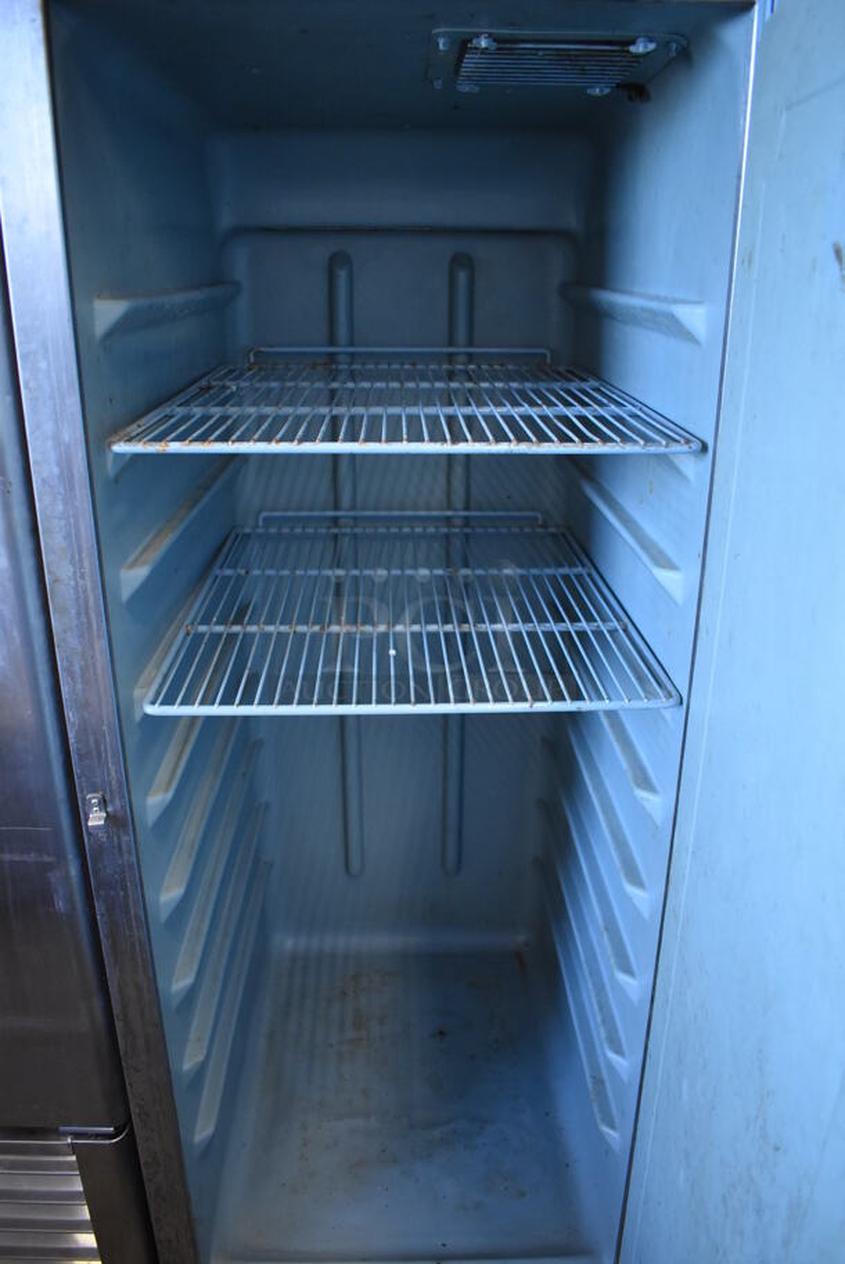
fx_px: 949
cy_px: 632
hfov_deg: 48.0
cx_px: 422
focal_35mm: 27
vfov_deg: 67.3
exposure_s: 1/125
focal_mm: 18
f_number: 3.5
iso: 2200
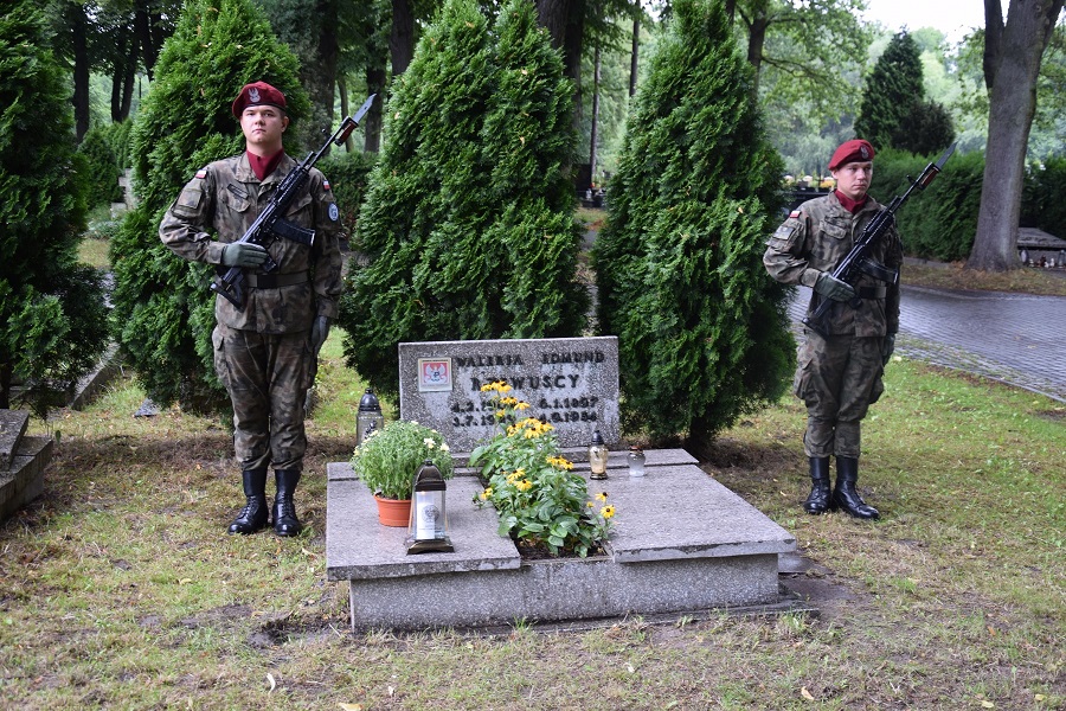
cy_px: 356
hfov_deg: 43.6
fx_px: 1332
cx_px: 533
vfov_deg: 29.9
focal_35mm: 45
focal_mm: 30
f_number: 5
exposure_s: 1/100
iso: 400
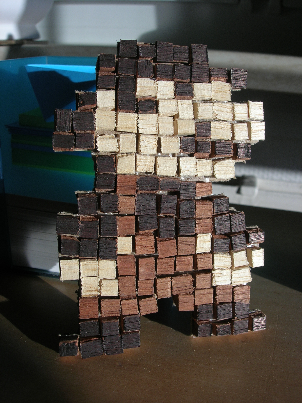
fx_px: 442
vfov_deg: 49.0
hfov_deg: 37.7
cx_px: 151
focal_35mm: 38
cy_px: 202
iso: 64
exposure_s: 1/390
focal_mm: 7.8
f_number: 4.8
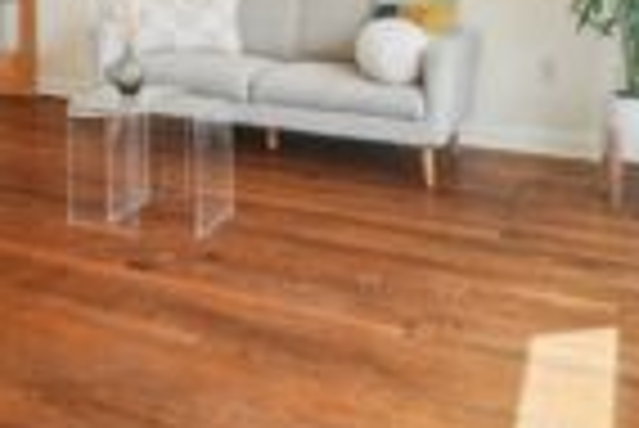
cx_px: 176
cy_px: -79
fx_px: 800
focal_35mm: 45
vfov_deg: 26.7
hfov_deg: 42.5
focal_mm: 16
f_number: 8
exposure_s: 1/50
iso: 1600
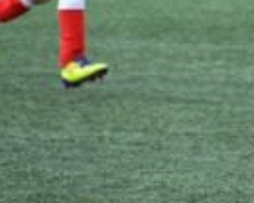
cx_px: 508
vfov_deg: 1.2
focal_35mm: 1305
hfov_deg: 1.5
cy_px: -52
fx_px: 9803
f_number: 5.6
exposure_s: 1/1000
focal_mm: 200
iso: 400
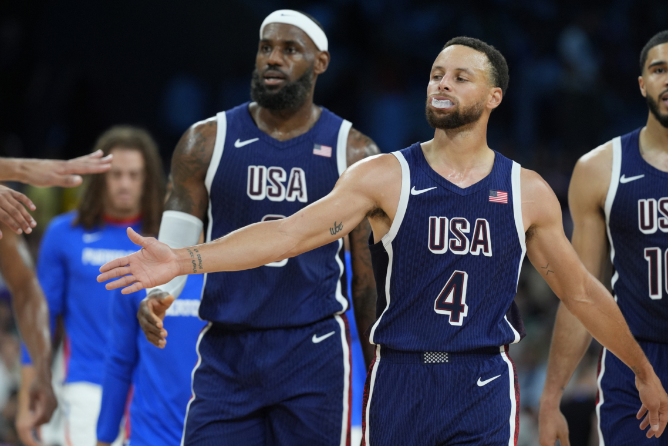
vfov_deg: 4.4
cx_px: 338
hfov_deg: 6.6
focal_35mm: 311
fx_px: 5771
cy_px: 216
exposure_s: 1/1250
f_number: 4
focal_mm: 300
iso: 2500
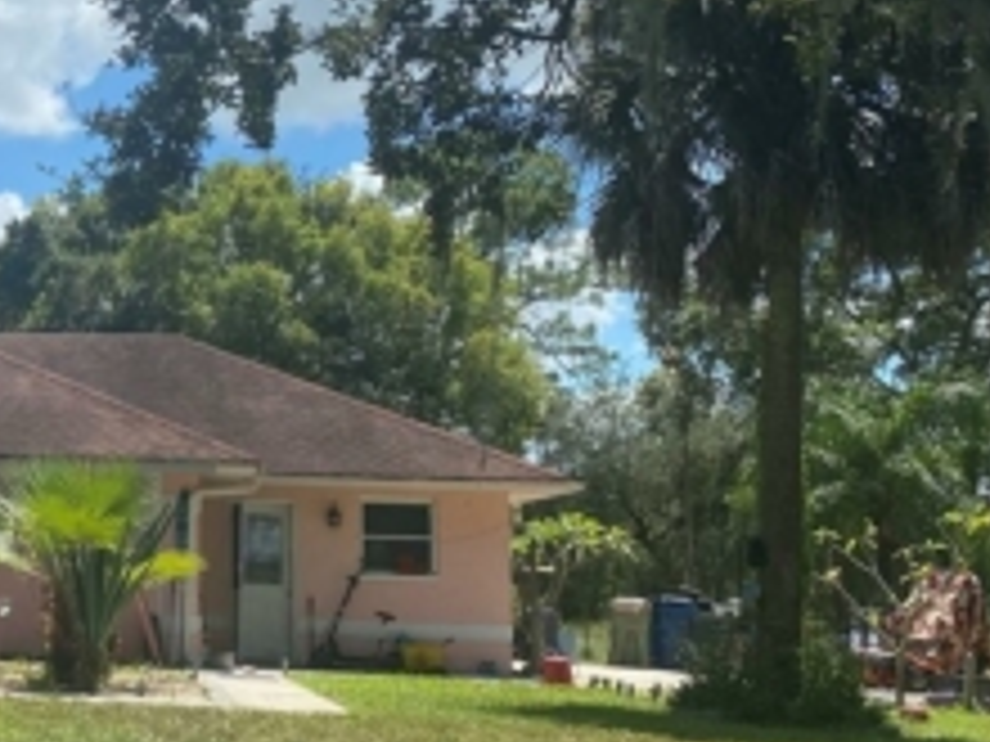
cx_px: -302
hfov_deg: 24.3
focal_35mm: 70
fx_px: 2002
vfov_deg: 21.0
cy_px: 319
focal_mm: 4.25
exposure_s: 1/2688
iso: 32
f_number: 1.8
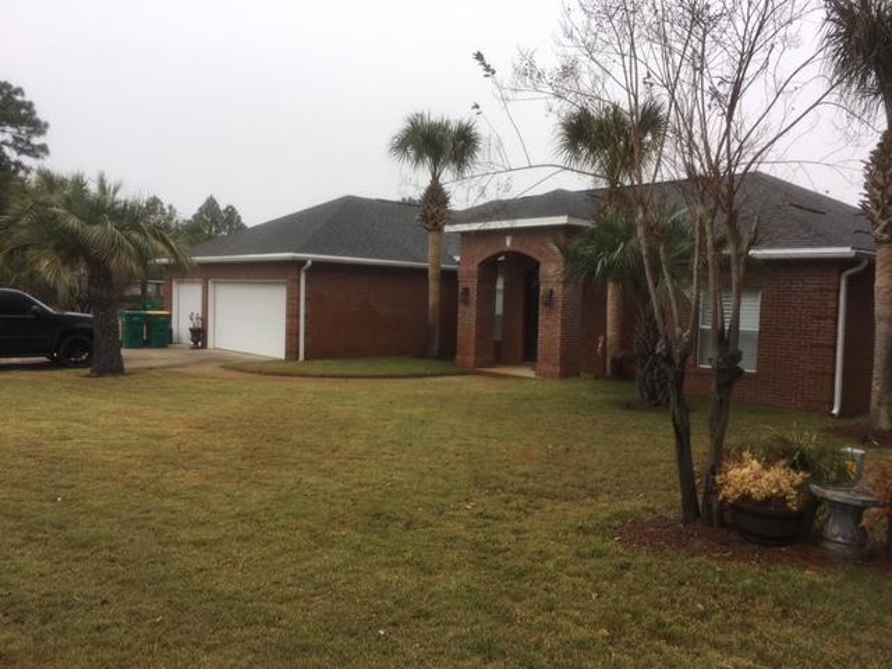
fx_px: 747
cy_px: 334
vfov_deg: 48.2
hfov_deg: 61.7
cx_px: 446
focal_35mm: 29
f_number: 2.2
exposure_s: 1/625
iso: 25
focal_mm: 4.15
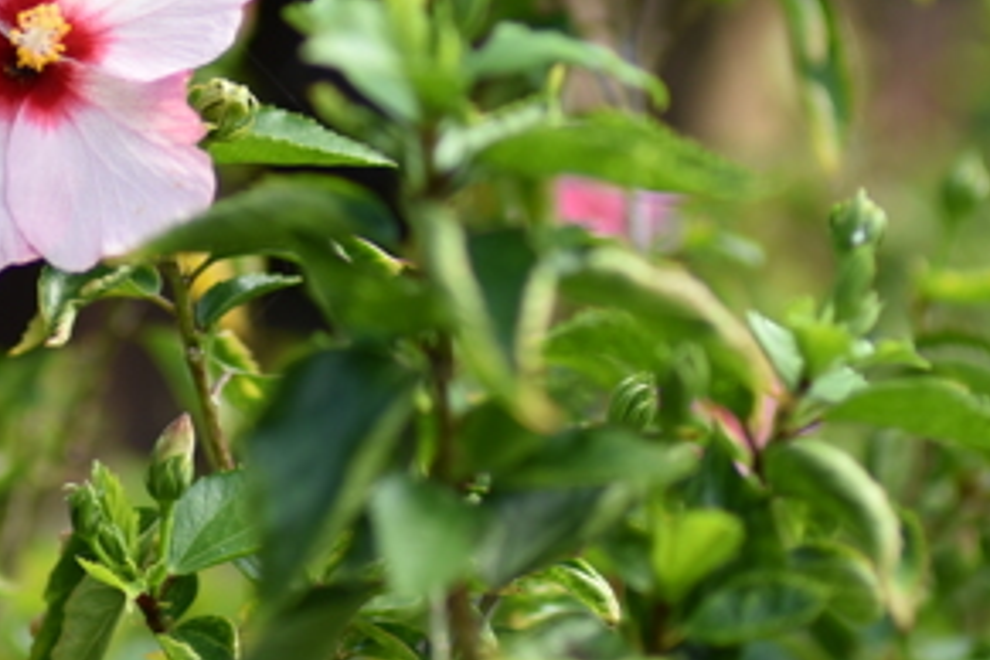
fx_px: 3382
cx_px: 439
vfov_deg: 10.9
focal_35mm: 123
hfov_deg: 16.6
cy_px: -223
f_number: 2
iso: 100
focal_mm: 35
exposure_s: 1/1600
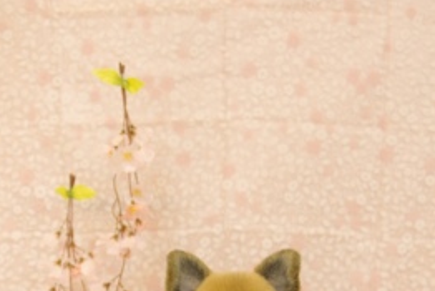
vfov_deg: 20.2
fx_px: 774
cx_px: 219
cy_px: 331
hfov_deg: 31.4
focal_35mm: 64
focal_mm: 28
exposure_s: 1/100
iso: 1250
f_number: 3.2
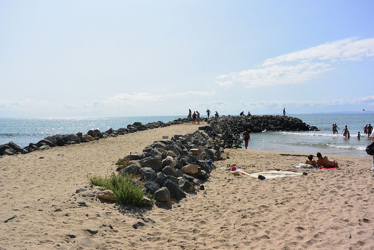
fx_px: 312
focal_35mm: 30
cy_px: 125
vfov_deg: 43.6
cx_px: 187
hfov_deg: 61.9
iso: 160
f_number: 5.6
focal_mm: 11.4
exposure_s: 1/2000
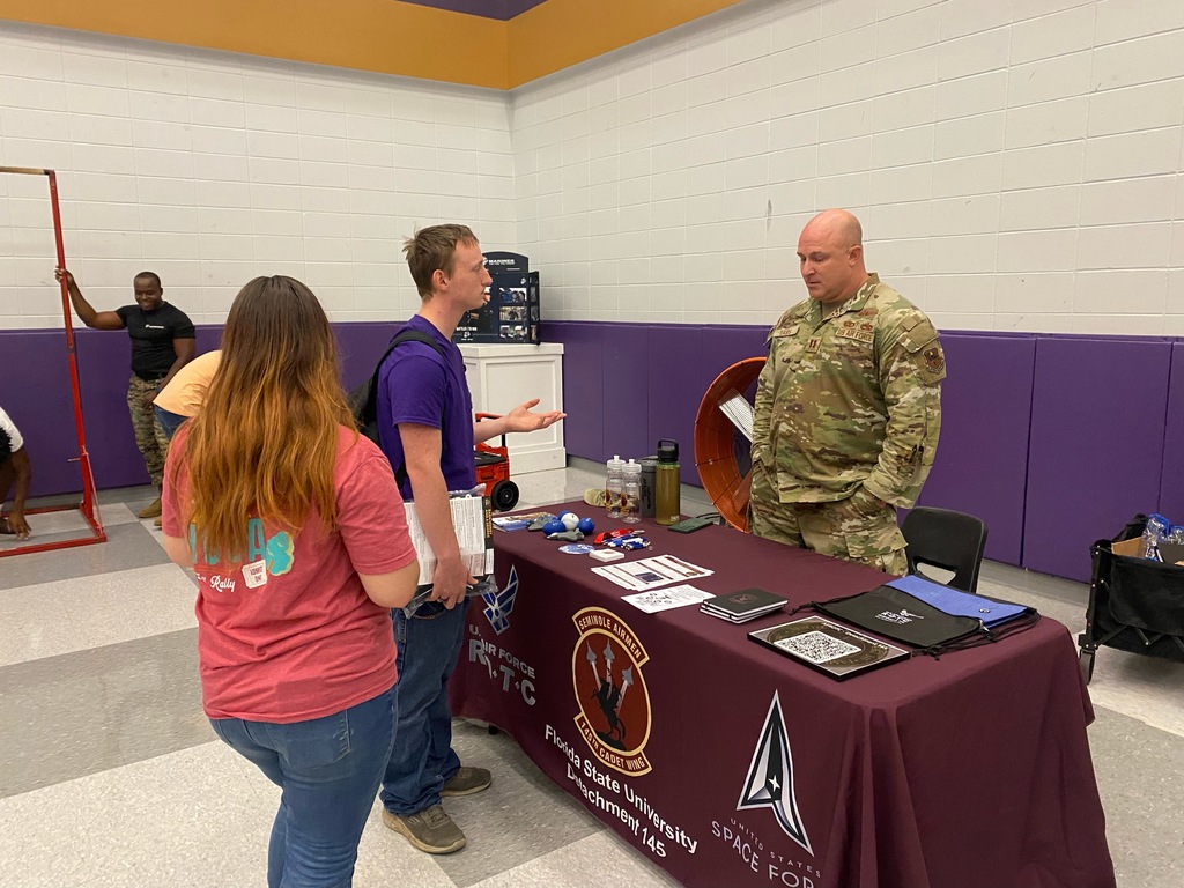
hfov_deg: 67.3
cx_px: 592
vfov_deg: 53.1
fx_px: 889
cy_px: 444
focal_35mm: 26
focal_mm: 4.25
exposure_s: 1/60
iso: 500
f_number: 1.8
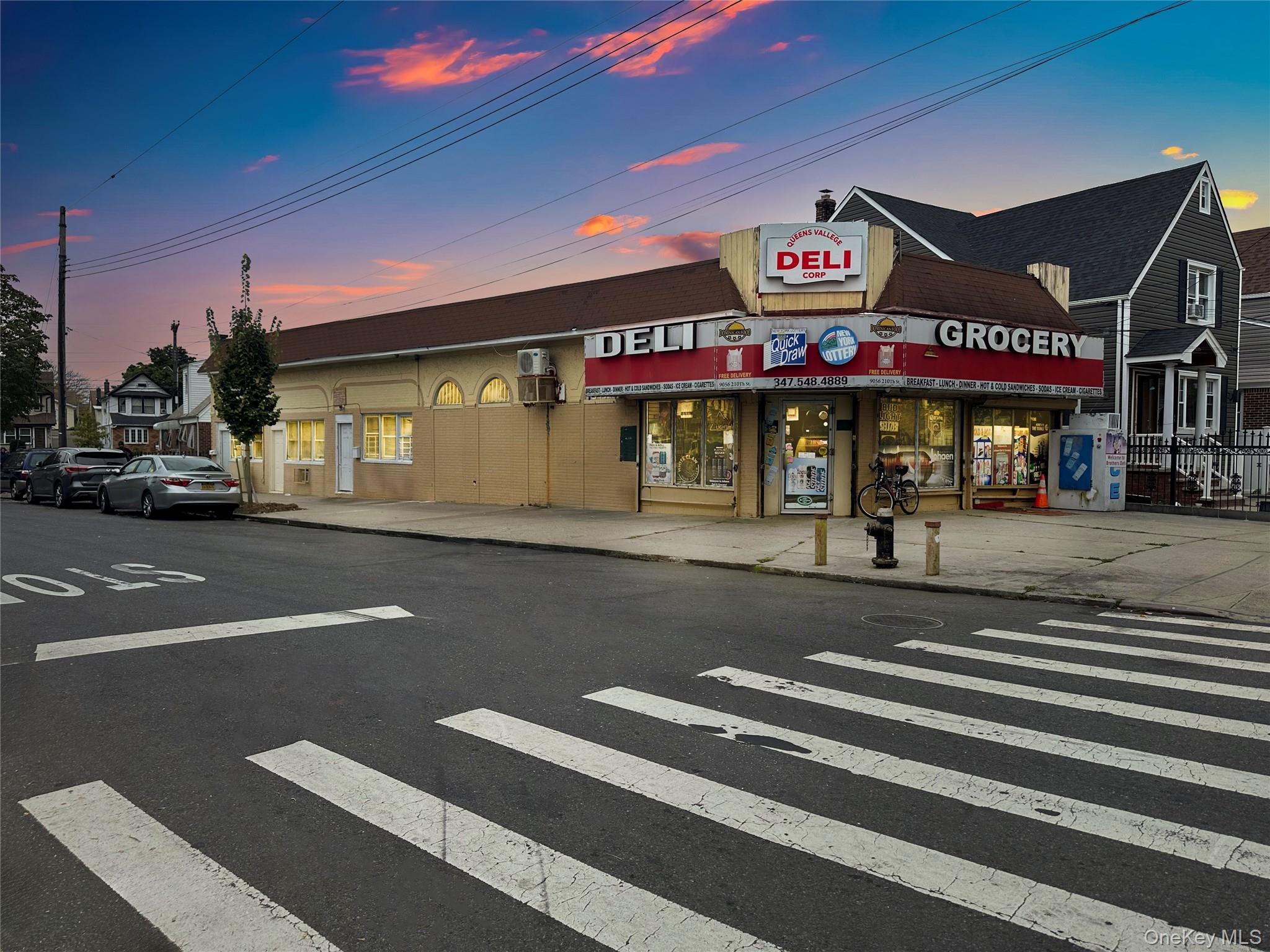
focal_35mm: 24
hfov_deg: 71.6
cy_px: 476
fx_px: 881
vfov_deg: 56.8
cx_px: 635
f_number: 1.8
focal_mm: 6.86
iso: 80
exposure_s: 1/2400
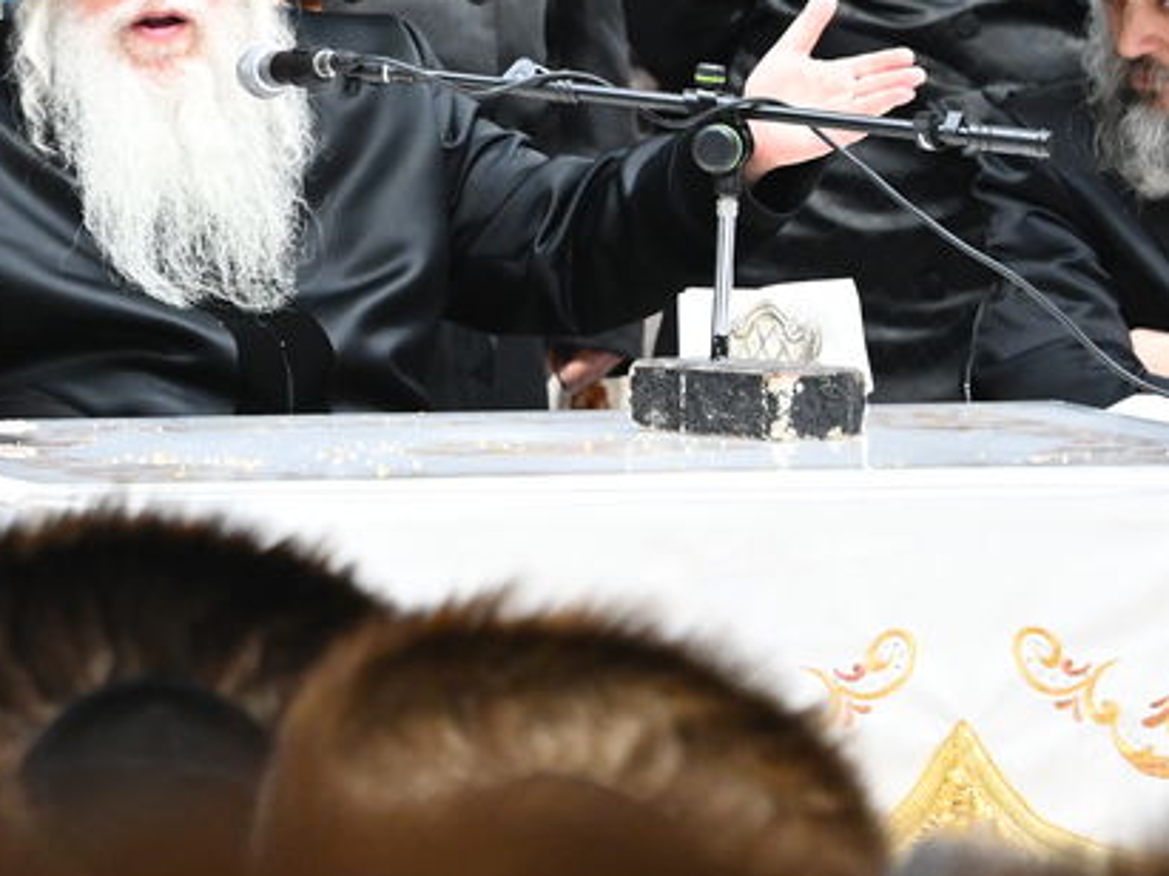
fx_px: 16576
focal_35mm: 491
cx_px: 128
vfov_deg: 3.0
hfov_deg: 4.0
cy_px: 16
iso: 3200
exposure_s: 1/125
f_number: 5.6
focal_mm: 150
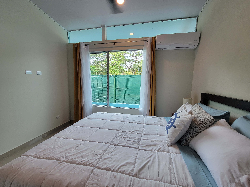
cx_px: 125
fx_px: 94
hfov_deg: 106.2
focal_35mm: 13
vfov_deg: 89.9
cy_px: 94
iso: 50
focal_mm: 2.2
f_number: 2.2
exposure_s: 1/60
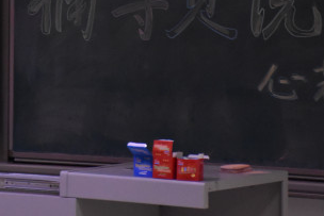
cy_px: 35
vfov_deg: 5.1
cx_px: 16
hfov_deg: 7.7
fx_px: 2413
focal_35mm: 268
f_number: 5.3
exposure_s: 1/60
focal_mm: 85
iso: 4000
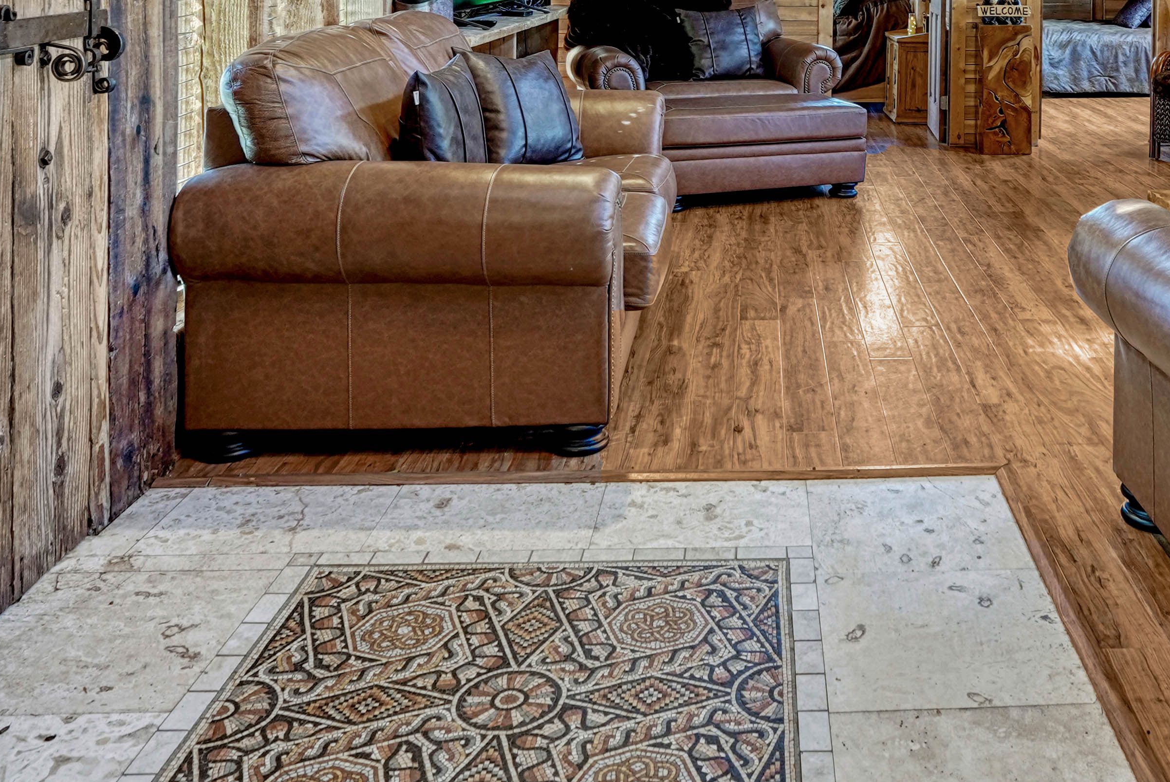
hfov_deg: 52.6
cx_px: 843
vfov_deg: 34.8
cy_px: 19
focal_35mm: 35
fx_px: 1138
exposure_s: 1/40
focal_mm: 14
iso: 400
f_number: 8
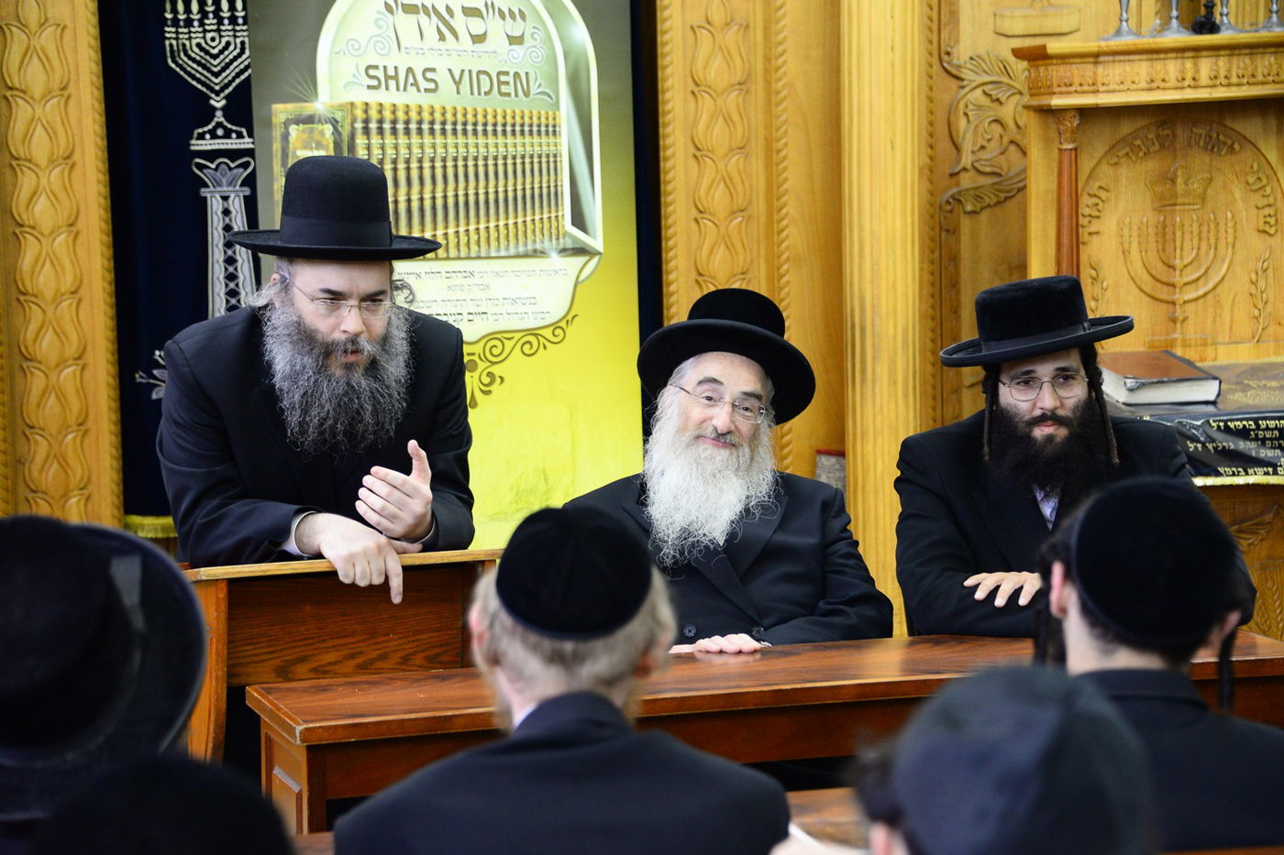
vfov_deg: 13.7
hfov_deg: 20.4
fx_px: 3566
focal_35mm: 100
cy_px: 428
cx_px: 642
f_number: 5.6
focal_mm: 100
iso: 2500
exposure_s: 1/80
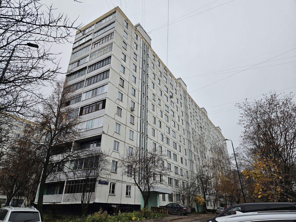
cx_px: 148
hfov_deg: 73.9
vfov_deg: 58.9
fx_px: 197
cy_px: 111
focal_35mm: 23
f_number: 1.8
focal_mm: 5.4
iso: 25
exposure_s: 1/218
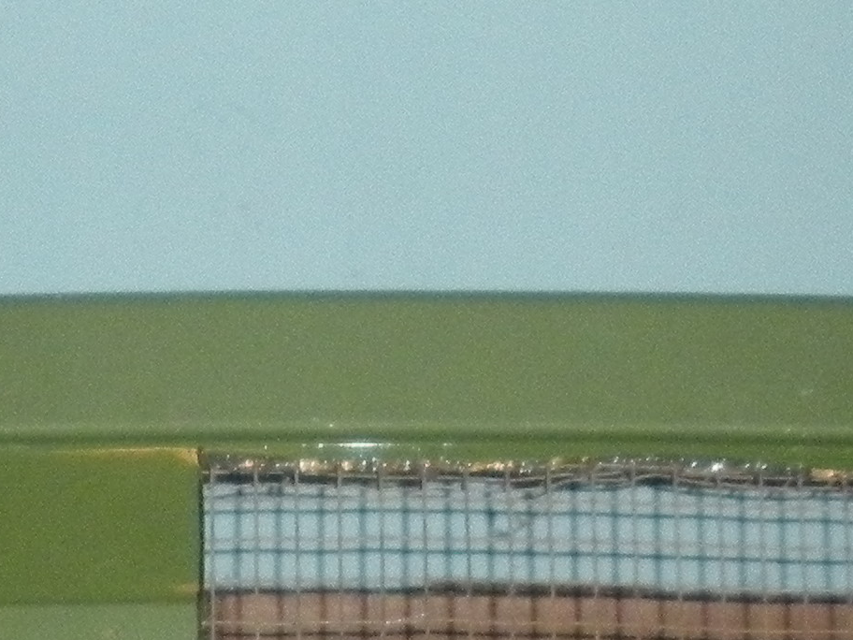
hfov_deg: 14.1
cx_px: 364
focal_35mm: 140
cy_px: 891
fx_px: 3450
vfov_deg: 10.3
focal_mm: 6.3
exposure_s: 1/60
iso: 400
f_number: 3.5
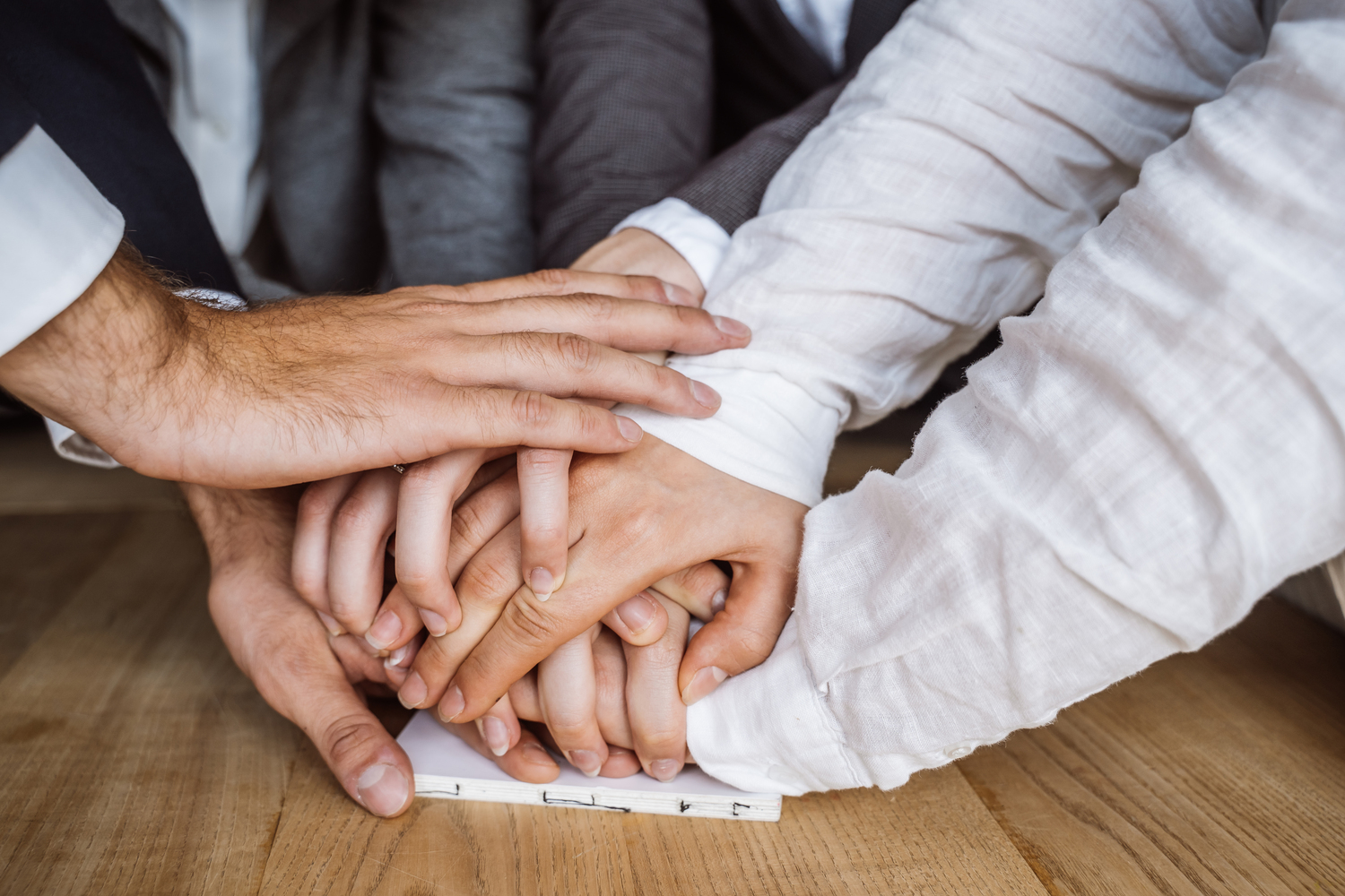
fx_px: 1345
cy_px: 448
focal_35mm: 36
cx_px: 672
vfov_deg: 36.9
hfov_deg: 53.1
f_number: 4
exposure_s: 1/100
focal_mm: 36
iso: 250
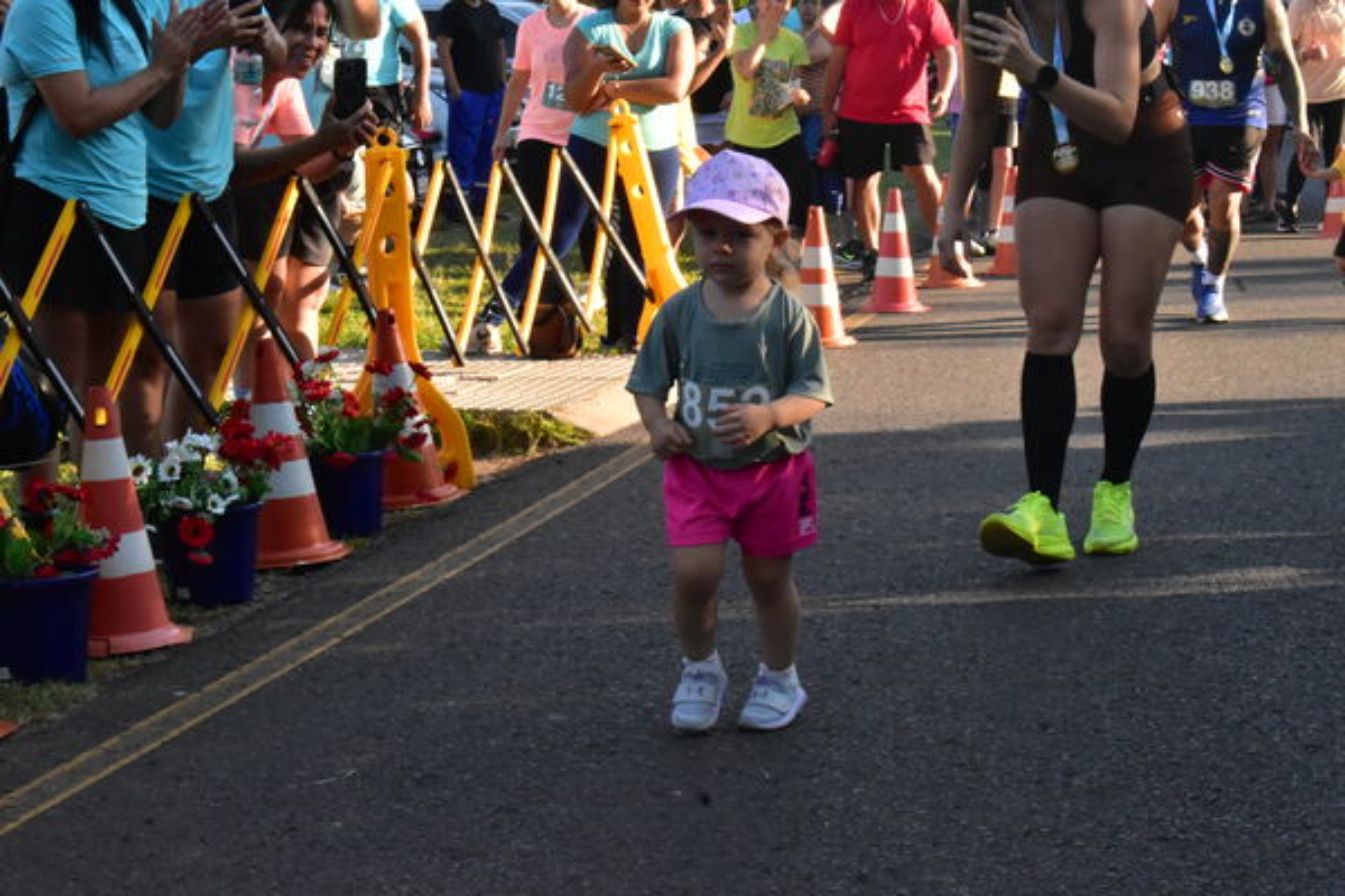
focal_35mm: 82
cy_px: 448
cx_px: 672
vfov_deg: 16.6
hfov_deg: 24.6
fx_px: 3082
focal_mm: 55
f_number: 29
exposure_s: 1/250
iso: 3200
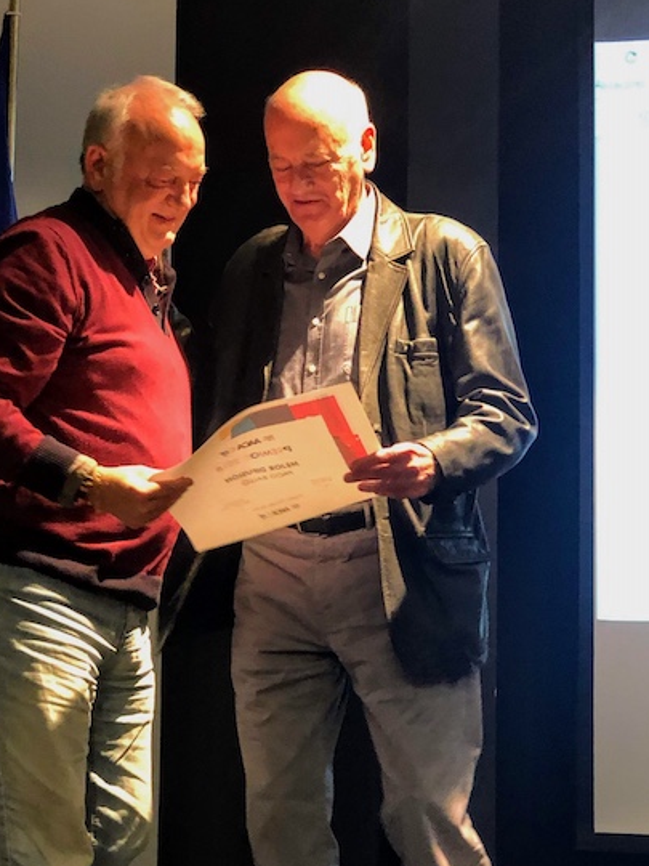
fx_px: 1925
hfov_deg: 19.1
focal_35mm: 77
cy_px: 531
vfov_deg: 25.3
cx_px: 304
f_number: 2.4
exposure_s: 1/13
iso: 160
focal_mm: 6
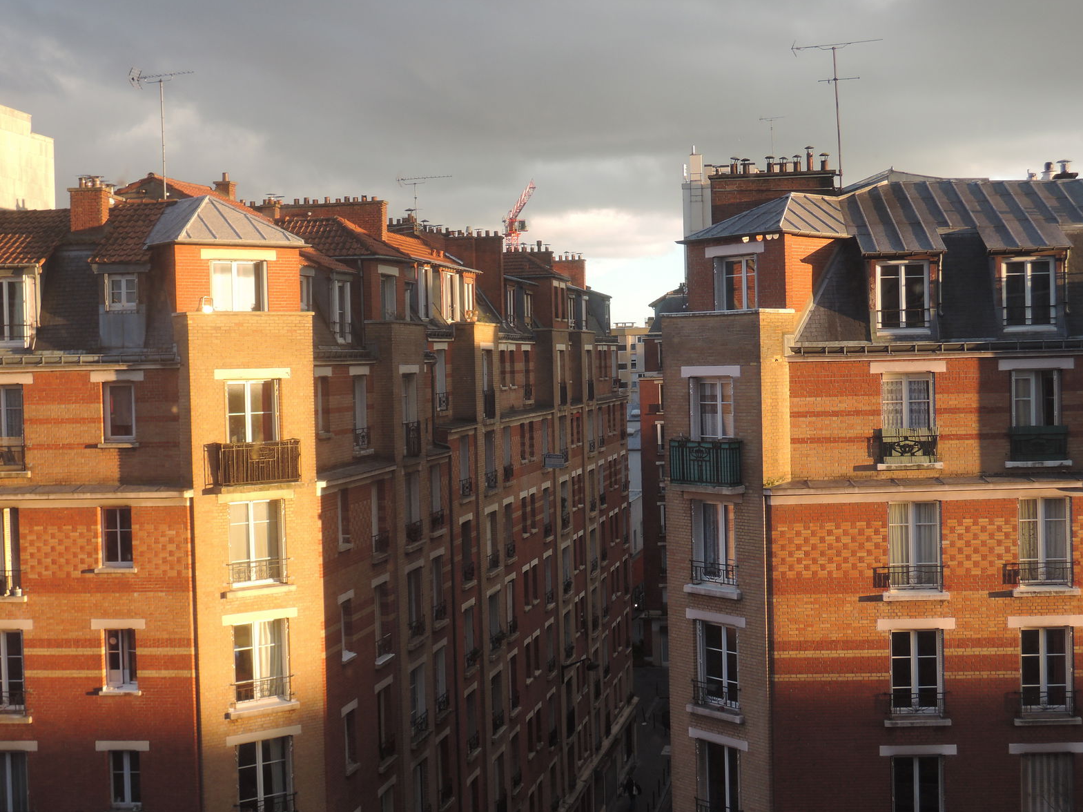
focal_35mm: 51
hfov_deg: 37.5
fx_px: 1595
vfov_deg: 28.5
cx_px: 552
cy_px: 400
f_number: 4
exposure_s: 1/60
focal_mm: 10.7
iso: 140
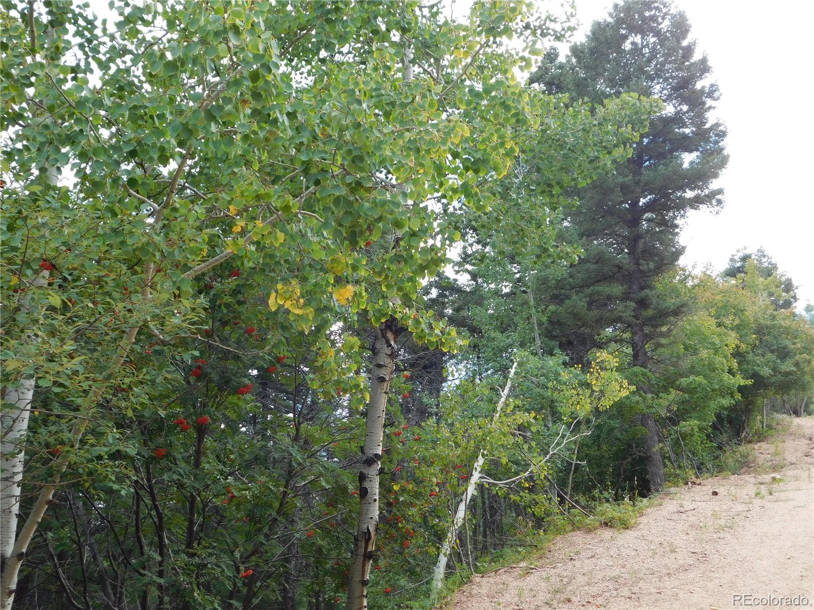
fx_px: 847
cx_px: 407
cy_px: 305
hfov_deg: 51.4
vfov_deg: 39.7
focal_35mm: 36
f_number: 3.5
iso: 125
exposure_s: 1/320
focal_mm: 6.3
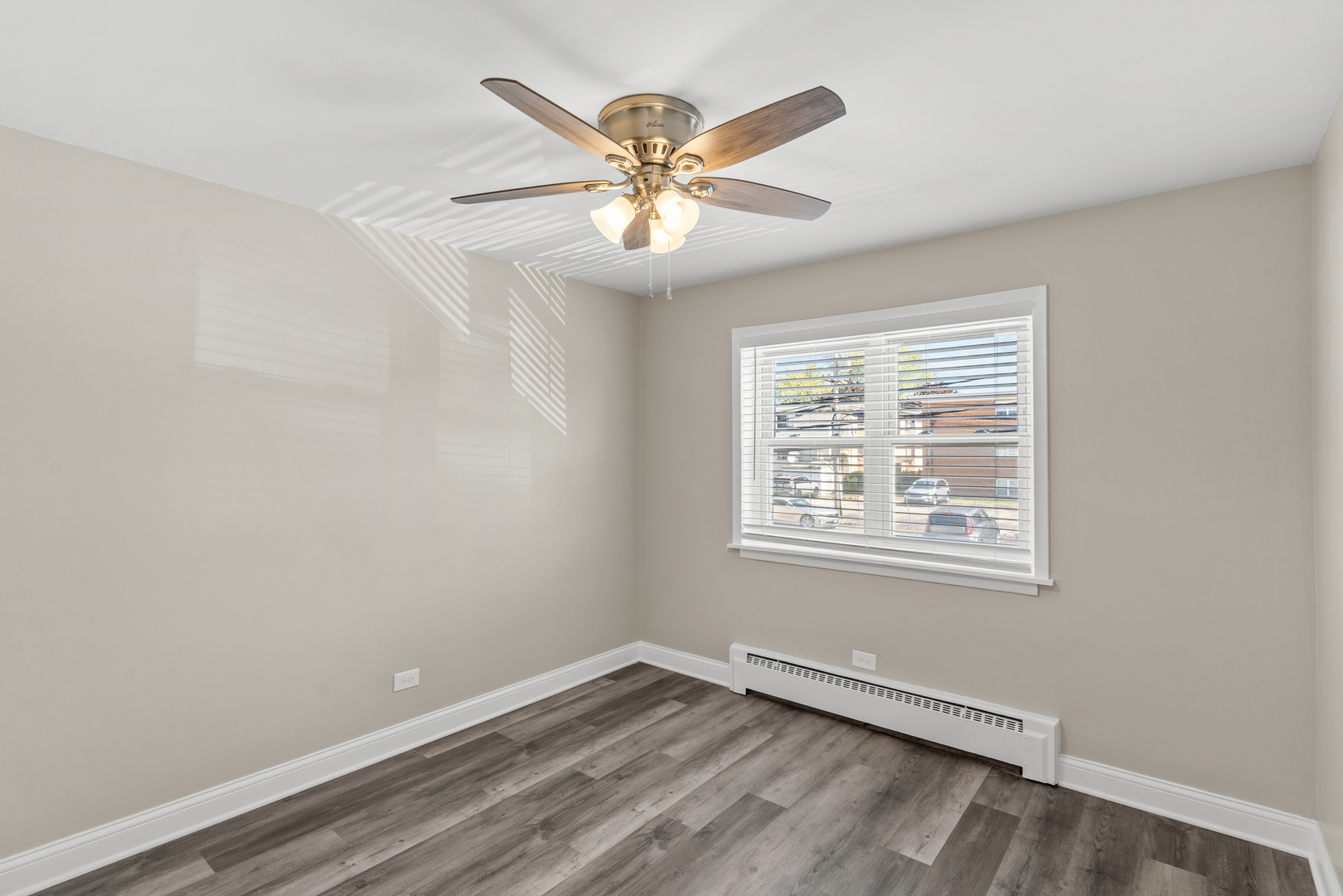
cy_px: 448
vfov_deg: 70.4
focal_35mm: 17
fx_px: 634
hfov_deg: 93.3
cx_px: 672
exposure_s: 1/8
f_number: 9
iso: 400
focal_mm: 17
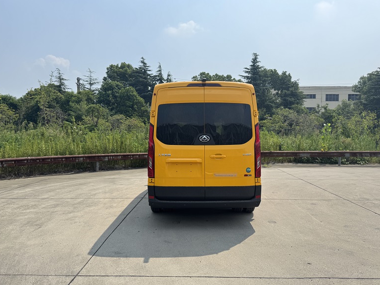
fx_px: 274
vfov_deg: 54.9
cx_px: 191
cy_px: 144
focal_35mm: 25
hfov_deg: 69.4
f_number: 1.78
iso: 80
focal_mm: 6.76
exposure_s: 1/4608
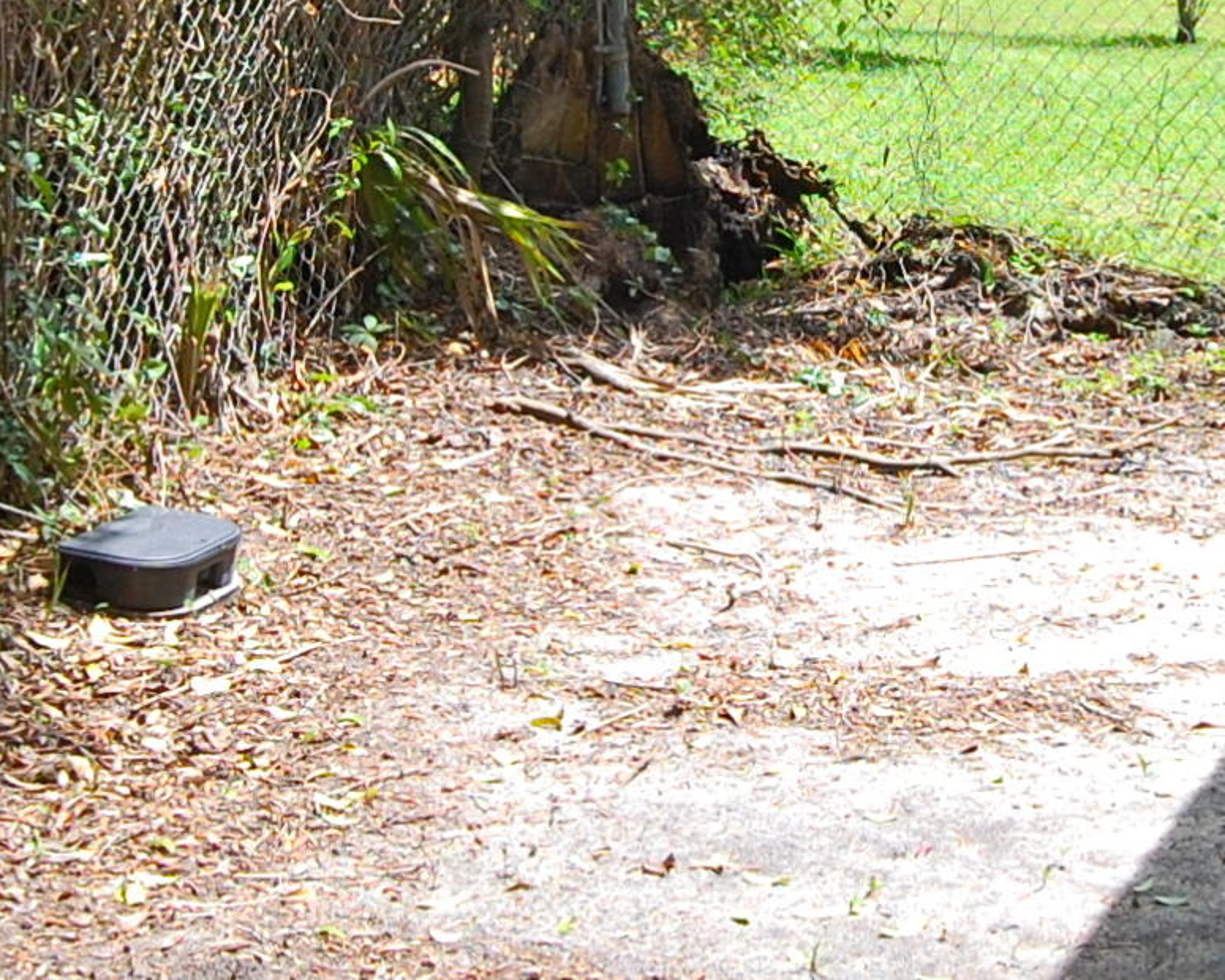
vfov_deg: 15.6
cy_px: 153
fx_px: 3553
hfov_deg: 19.4
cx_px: 890
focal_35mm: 98
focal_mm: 18
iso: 200
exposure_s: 1/200
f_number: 7.1
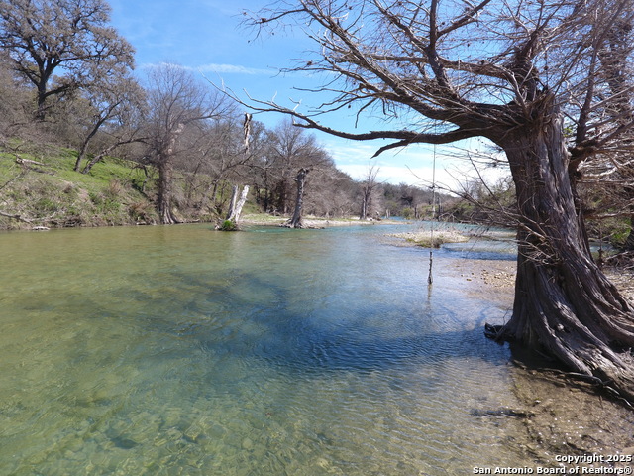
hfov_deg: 81.7
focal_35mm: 20
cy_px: 238
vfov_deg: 66.0
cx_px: 317
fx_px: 366
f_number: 2.8
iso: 100
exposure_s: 1/532
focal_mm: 3.61
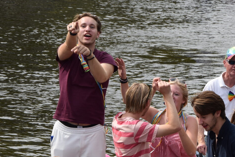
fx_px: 1762
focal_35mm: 270
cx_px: 235
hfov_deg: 7.6
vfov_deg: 5.1
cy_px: 155
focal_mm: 66
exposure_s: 1/320
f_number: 9
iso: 200
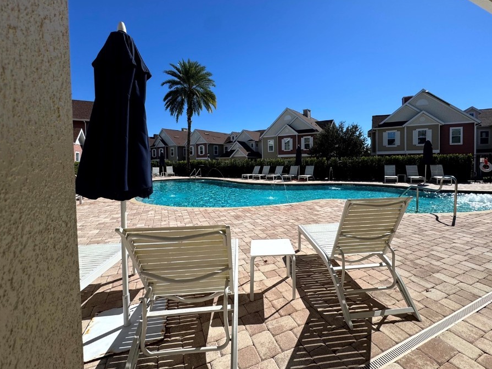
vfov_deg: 78.0
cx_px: 273
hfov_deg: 94.1
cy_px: 169
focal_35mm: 16
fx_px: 227
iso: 50
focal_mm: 2.22
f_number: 2.2
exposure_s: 1/2985
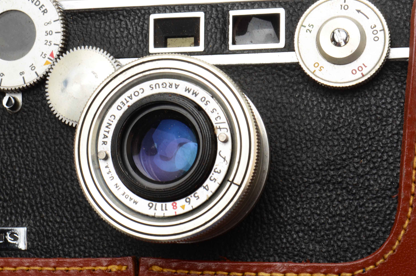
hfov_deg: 18.7
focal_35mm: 110
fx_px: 1265
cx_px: 161
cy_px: 124
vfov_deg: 12.4
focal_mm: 55
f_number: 22
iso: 100
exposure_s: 1/160
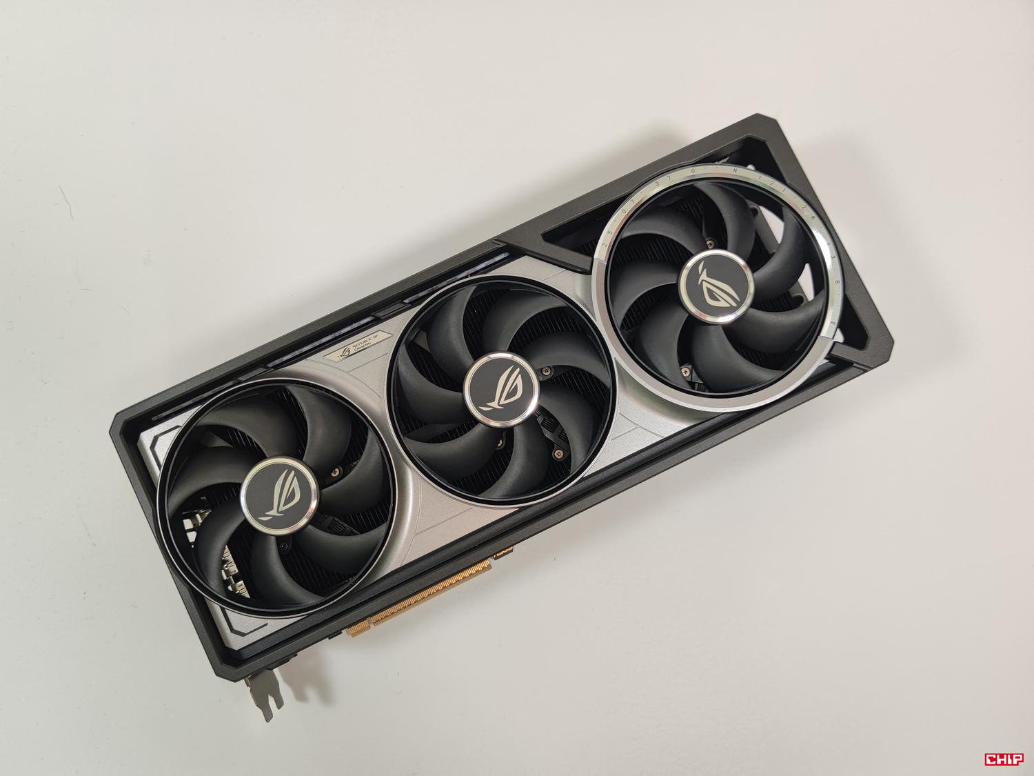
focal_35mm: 25
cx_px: 517
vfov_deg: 54.9
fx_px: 747
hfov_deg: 69.4
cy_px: 388
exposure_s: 1/100
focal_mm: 6.78
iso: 53
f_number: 1.85
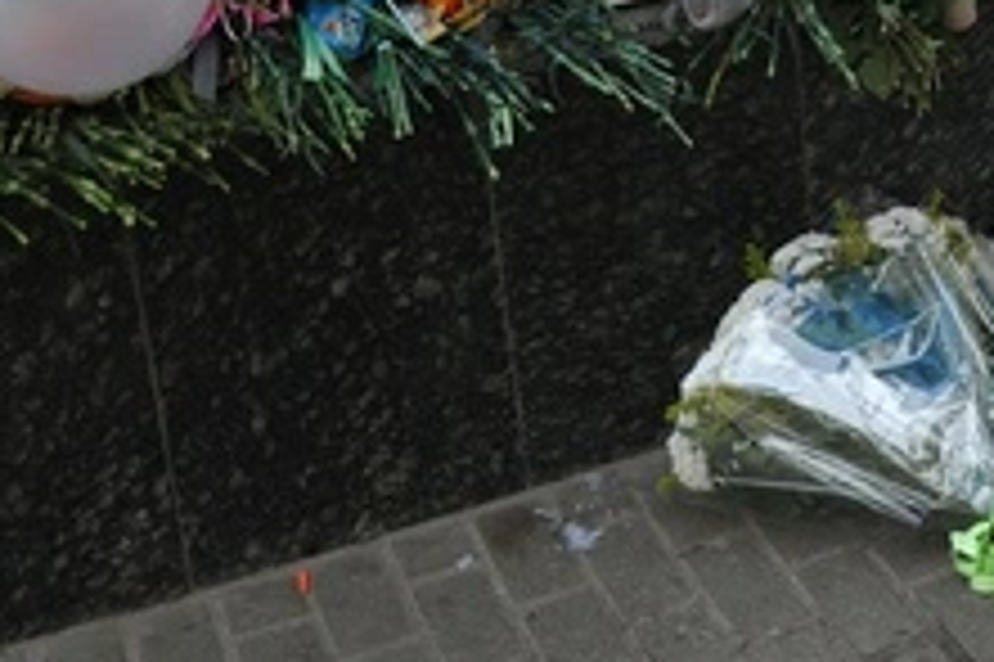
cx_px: 985
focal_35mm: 76
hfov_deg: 25.4
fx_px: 2097
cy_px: -205
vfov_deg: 16.9
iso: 1600
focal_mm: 24
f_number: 5
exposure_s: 1/160
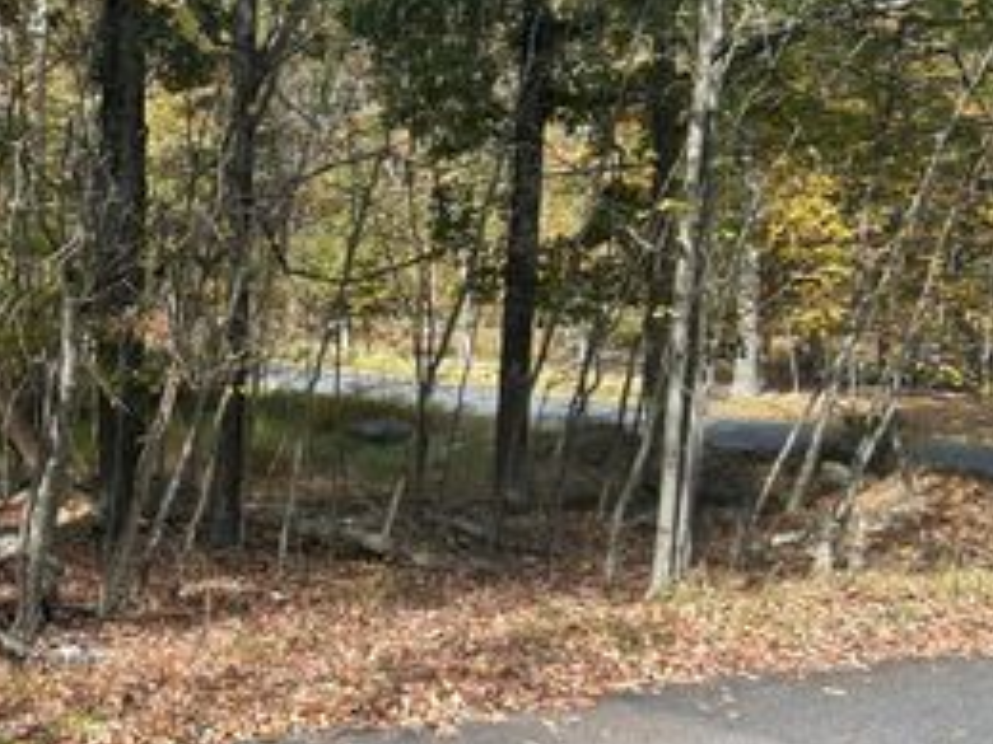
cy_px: 403
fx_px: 1434
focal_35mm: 50
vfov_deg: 29.1
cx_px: 145
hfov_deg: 36.4
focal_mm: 5.7
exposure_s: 1/940
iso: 50
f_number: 1.5
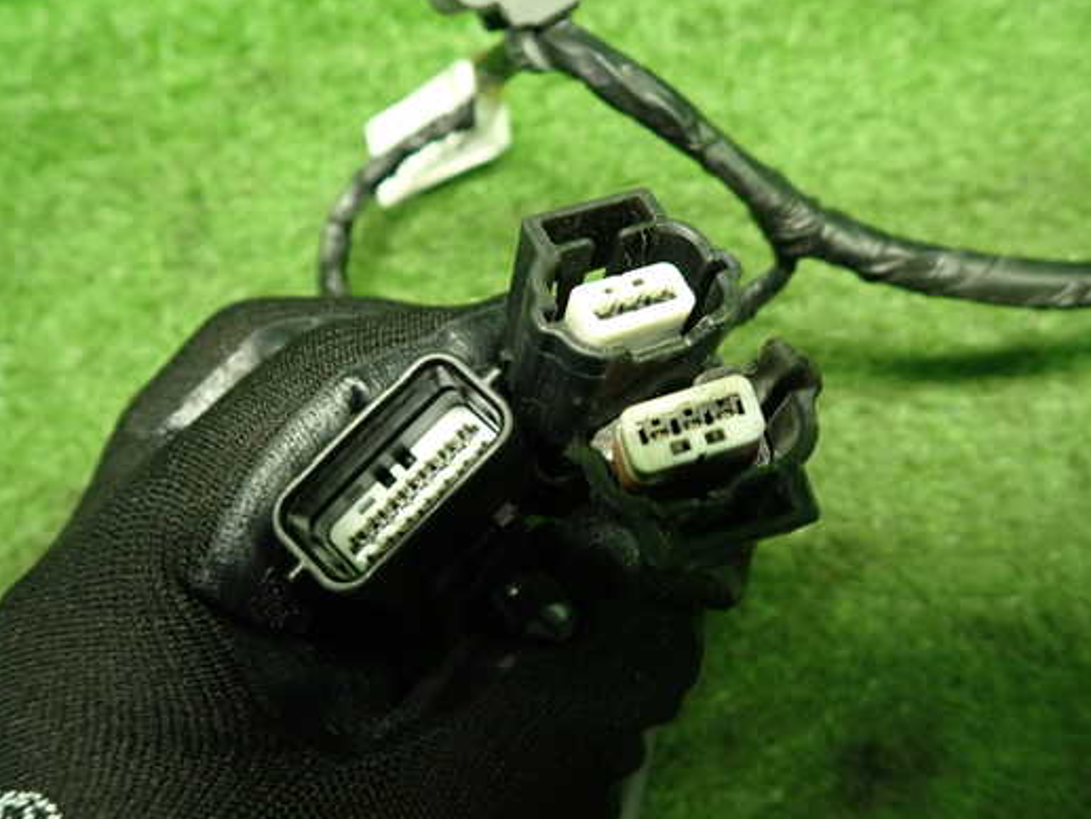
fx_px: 914
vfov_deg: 48.2
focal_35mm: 29
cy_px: 416
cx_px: 547
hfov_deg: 61.6
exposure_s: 1/30
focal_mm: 4.5
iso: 400
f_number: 2
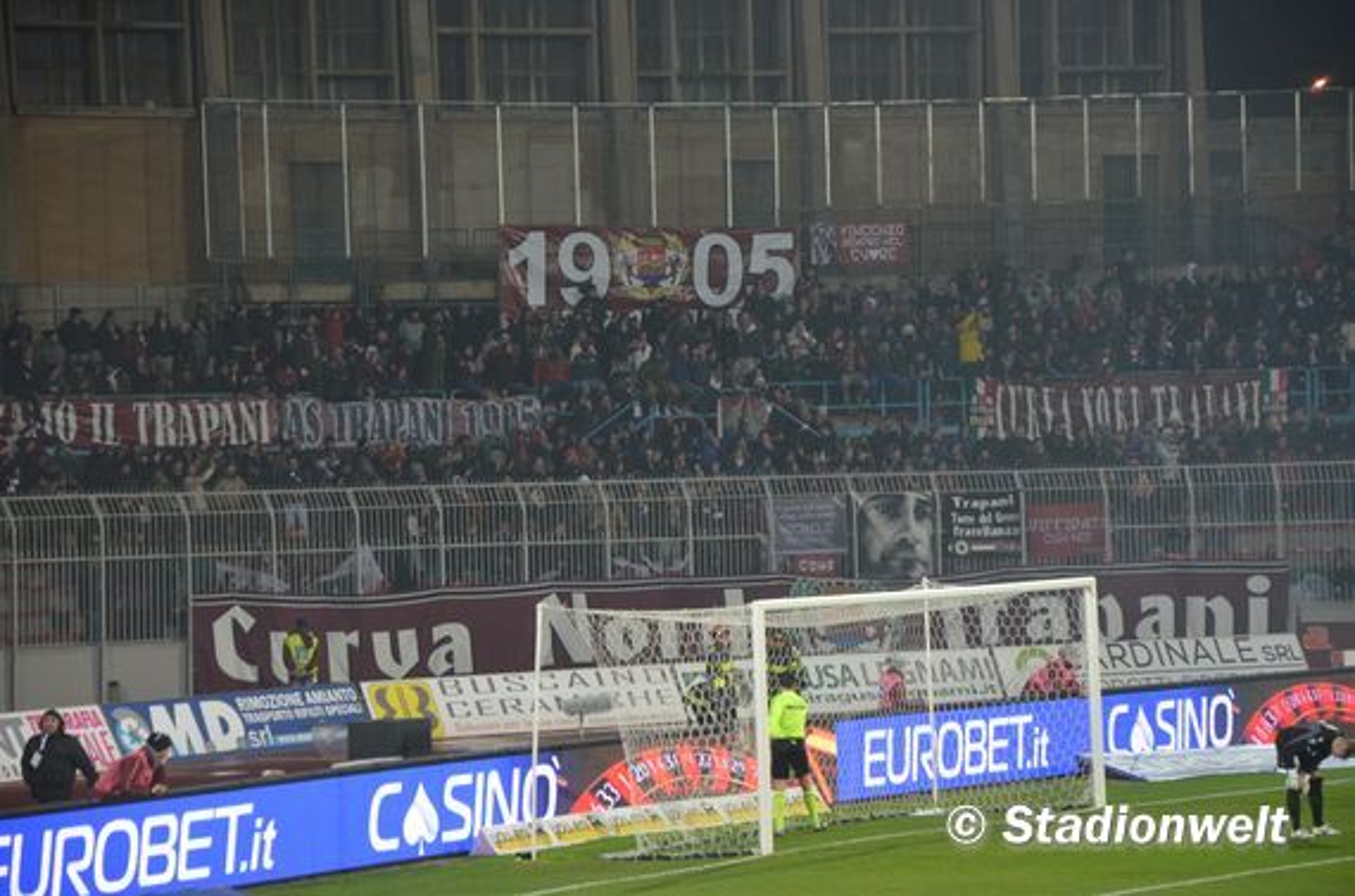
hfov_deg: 13.1
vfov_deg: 8.7
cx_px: 678
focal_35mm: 158
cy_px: 448
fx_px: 5913
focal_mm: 105
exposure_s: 1/60
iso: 800
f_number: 5.6
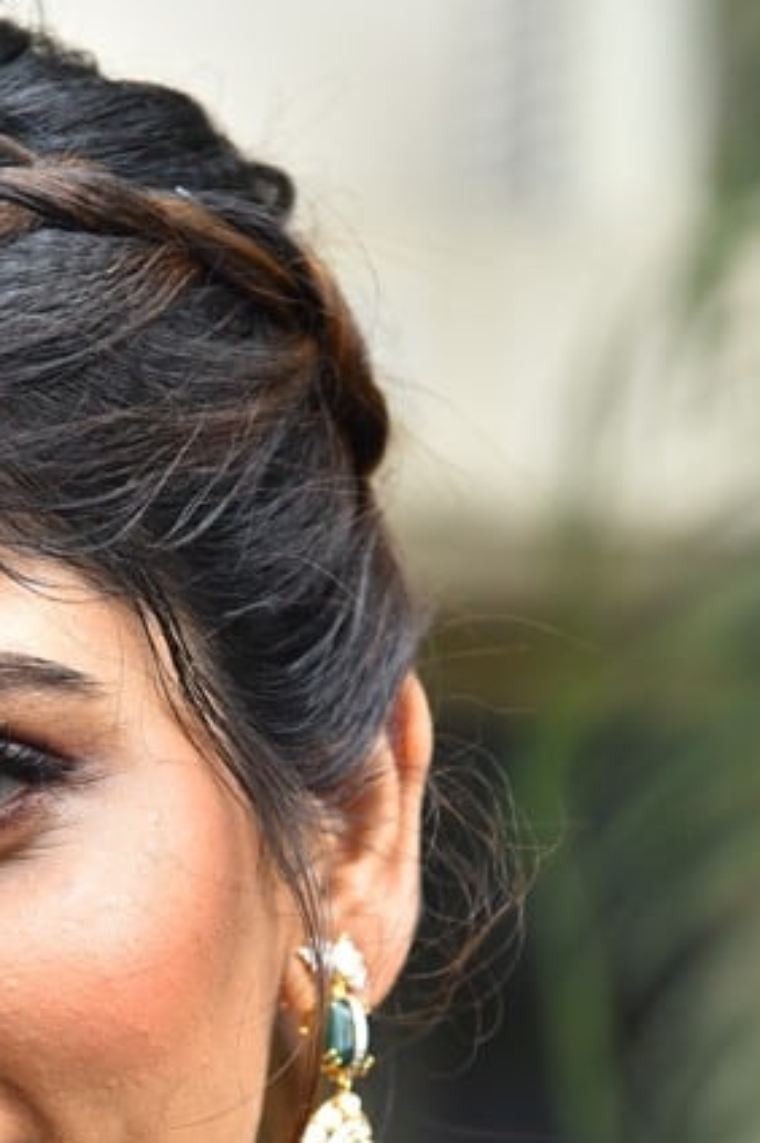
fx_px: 8627
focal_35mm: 272
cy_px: 1154
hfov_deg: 5.0
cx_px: -24
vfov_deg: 7.5
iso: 800
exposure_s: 1/125
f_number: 4.5
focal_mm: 120
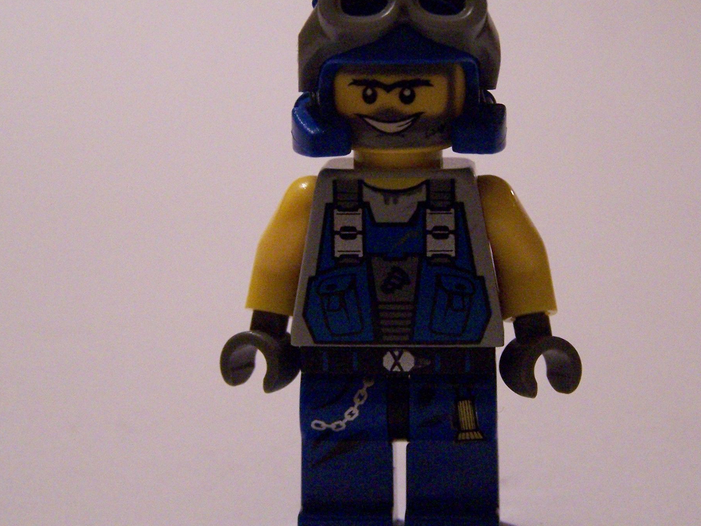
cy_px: 242
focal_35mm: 73
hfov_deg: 26.6
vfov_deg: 20.2
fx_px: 1478
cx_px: 412
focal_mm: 8.5
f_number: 3
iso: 400
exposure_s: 1/30
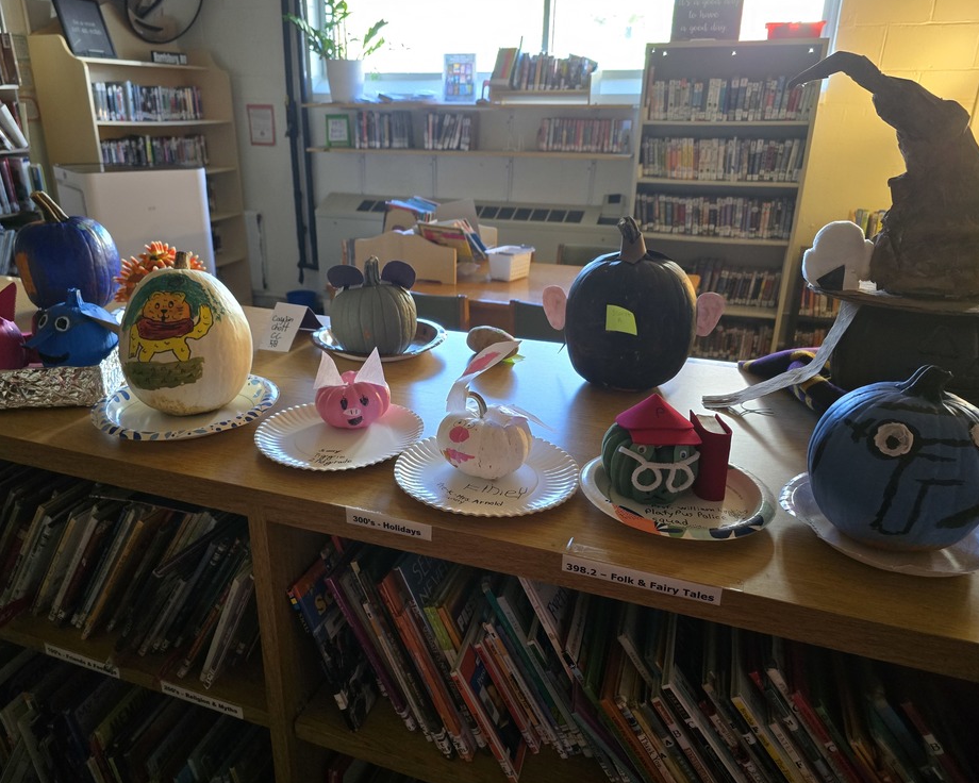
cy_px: 384
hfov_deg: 68.0
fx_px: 724
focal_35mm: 25
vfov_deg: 56.8
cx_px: 458
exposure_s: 1/120
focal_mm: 6.3
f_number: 1.7
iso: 1000
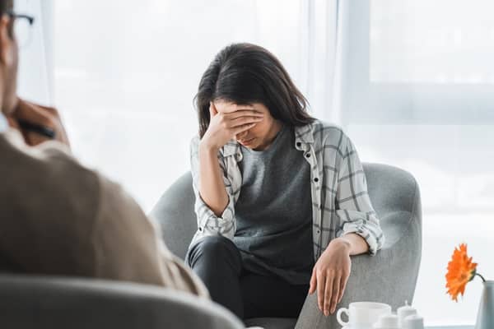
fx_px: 1166
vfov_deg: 16.1
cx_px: 247
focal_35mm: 85
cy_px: 164
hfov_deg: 23.9
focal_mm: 85
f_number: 4
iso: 200
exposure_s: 1/160
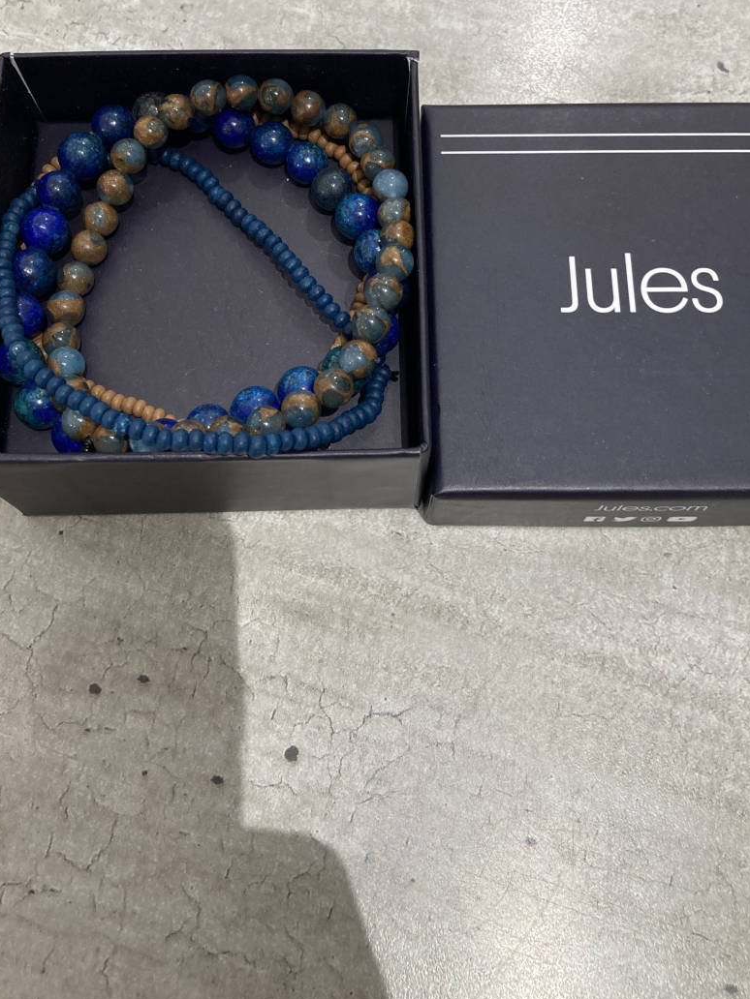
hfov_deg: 37.7
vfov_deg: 48.2
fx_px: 1098
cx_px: 378
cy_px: 335
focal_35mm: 38
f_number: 1.8
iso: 80
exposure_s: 1/50
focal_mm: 3.99
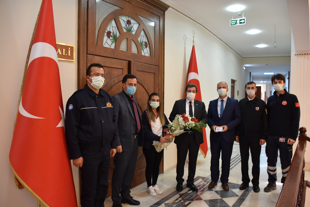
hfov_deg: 67.3
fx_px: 233
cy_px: 104
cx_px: 155
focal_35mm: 27
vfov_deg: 48.0
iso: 800
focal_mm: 18
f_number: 3.5
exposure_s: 1/30
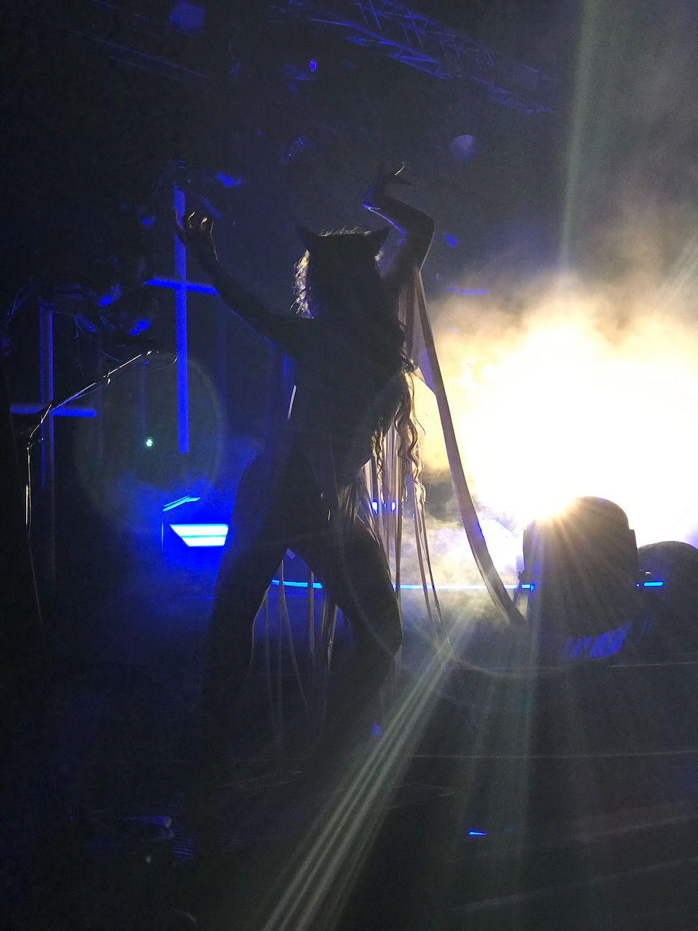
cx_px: 349
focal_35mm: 57
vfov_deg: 33.8
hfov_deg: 25.7
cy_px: 466
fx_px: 1532
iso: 250
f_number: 2.8
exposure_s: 1/60
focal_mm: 6.6
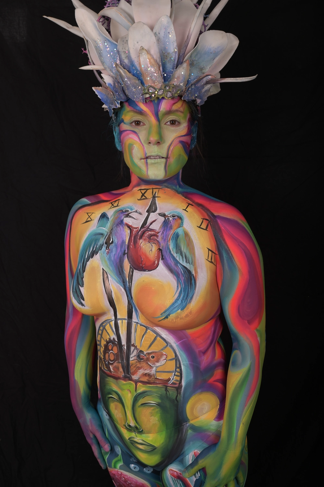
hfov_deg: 31.9
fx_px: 568
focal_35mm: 42
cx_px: 162
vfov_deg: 46.4
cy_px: 244
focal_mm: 42
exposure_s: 1/200
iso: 200
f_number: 11
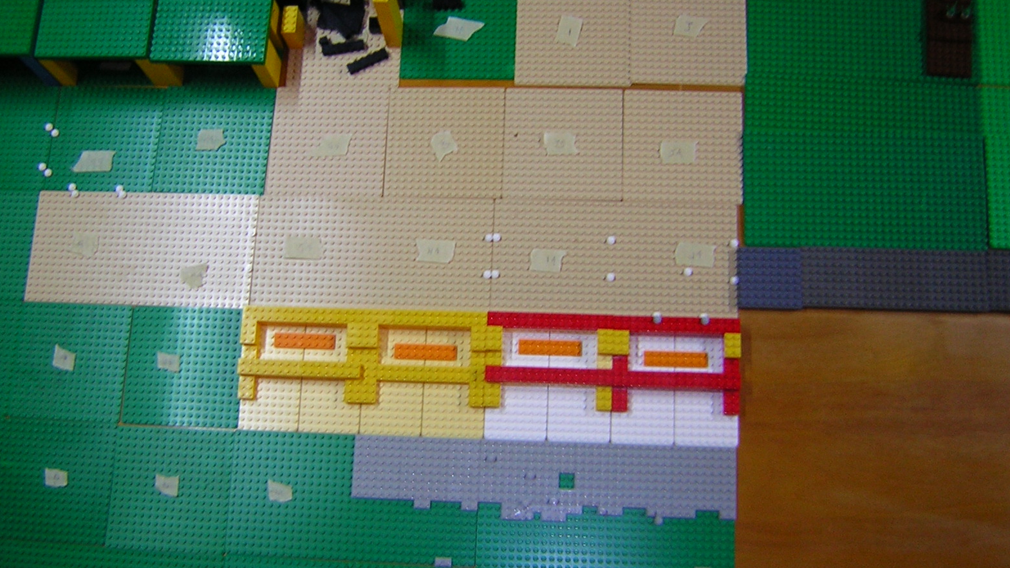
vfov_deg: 29.7
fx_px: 1071
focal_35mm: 40
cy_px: 306
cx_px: 496
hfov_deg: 50.5
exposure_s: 1/6.5
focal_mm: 4.7
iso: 50
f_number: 2.6
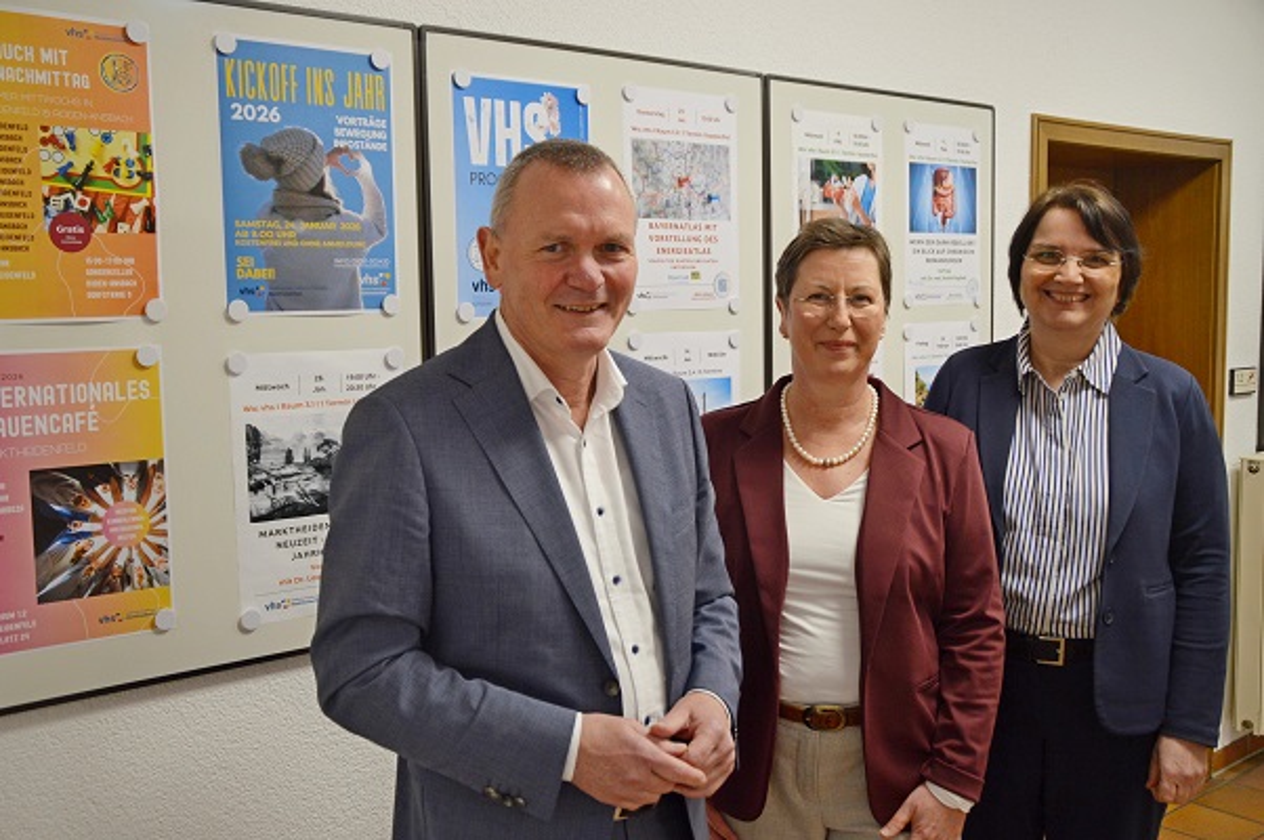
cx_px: 632
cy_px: 420
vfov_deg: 39.9
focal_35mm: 33
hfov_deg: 57.3
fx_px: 1157
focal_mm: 22
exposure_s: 1/60
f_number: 3.5
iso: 500
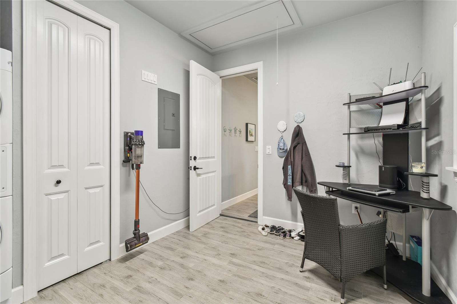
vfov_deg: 77.3
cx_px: 228
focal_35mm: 15
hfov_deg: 100.4
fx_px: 190
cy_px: 152
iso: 100
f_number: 7.1
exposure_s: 1/2.5
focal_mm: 10
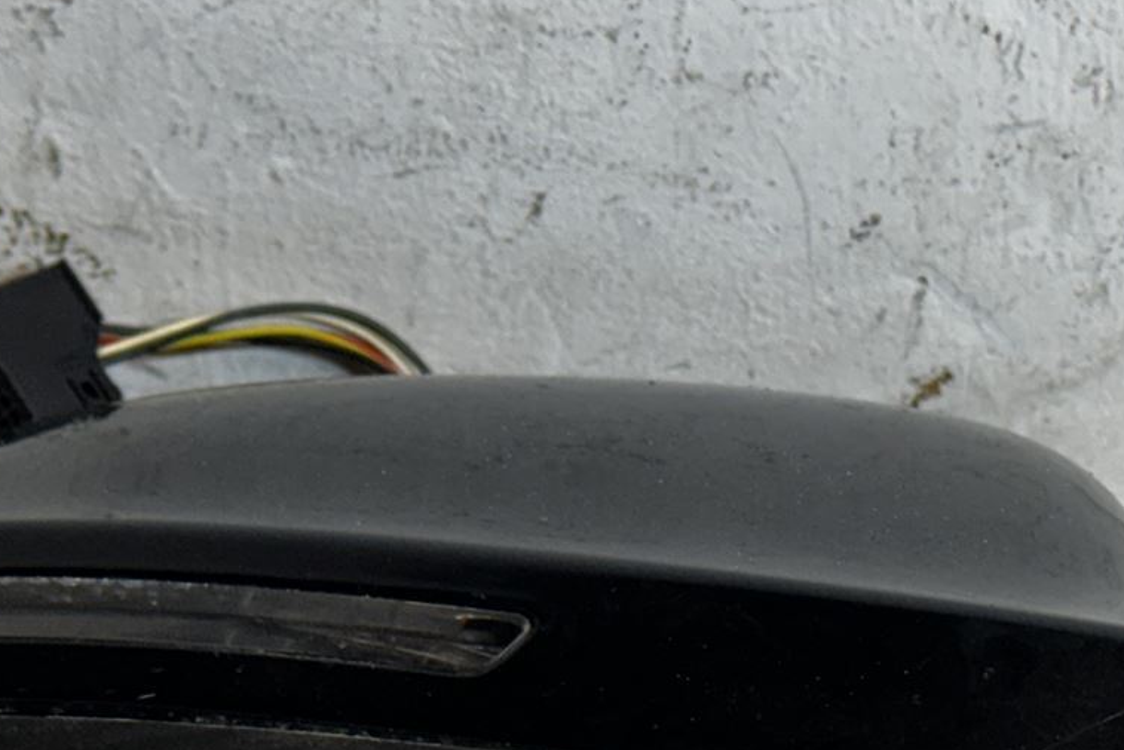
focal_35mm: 135
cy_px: 863
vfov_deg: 10.0
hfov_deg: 15.1
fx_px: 4216
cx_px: 880
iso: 80
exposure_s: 1/100
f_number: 1.78
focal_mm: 6.86
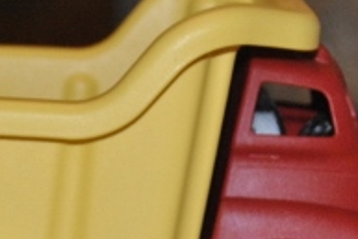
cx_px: 165
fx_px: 2080
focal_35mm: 209
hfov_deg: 9.8
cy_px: 300
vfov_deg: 6.5
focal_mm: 42
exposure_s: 1/100
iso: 800
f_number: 4.8
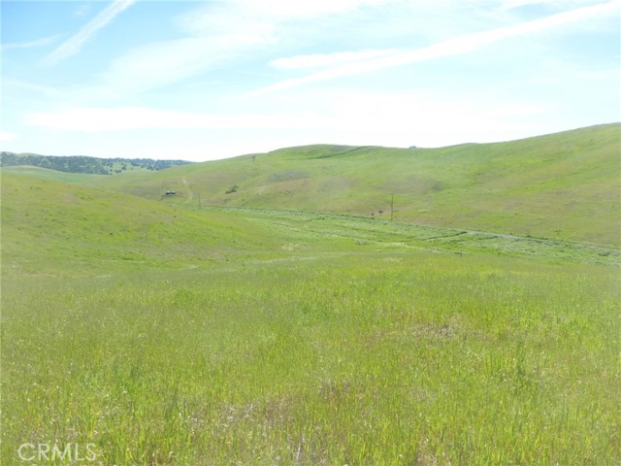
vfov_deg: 56.8
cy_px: 233
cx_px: 310
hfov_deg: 71.6
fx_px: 431
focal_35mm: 24
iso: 100
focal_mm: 4.3
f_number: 4
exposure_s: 1/500
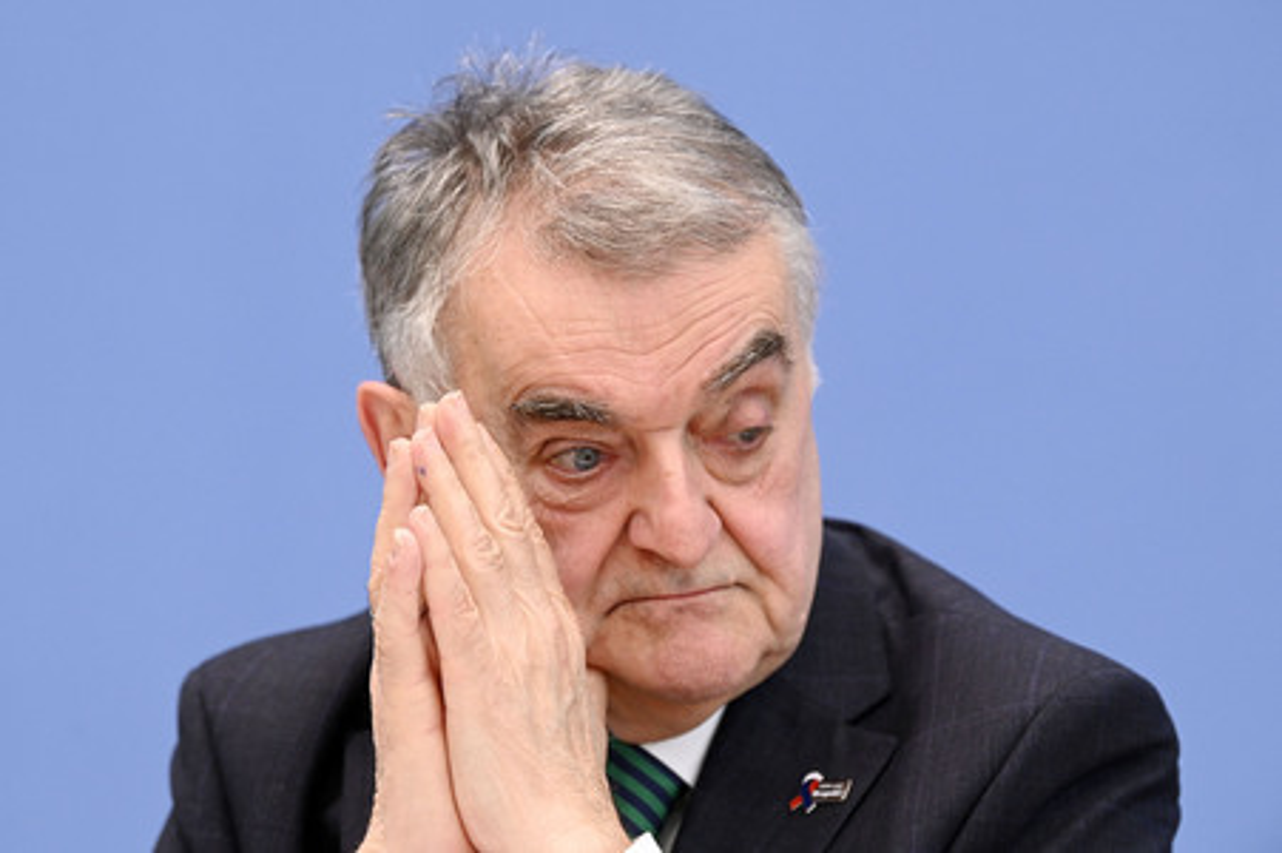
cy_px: 426
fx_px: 6227
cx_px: 641
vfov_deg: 7.8
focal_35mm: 175
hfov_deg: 11.8
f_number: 5
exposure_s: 1/640
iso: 4000
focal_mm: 175
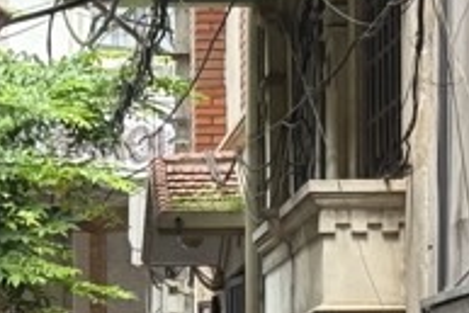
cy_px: 274
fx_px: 3455
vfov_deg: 5.2
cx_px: -10
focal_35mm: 265
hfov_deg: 7.7
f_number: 1.78
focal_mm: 6.76
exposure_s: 1/141
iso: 100
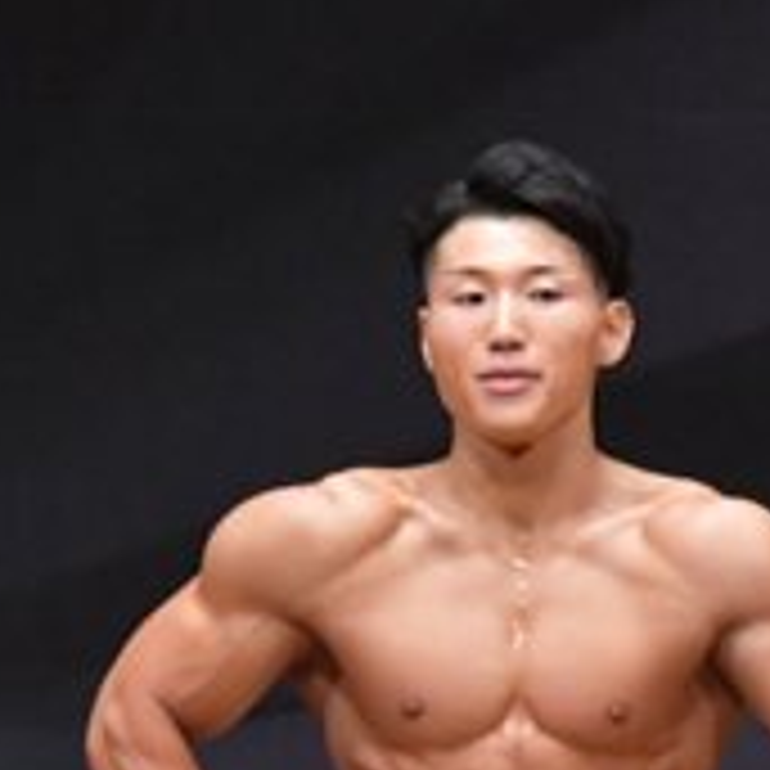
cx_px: 736
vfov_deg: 1.7
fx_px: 26173
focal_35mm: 1040
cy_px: 1054
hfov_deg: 1.7
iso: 6400
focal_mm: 180
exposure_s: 1/400
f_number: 5.6
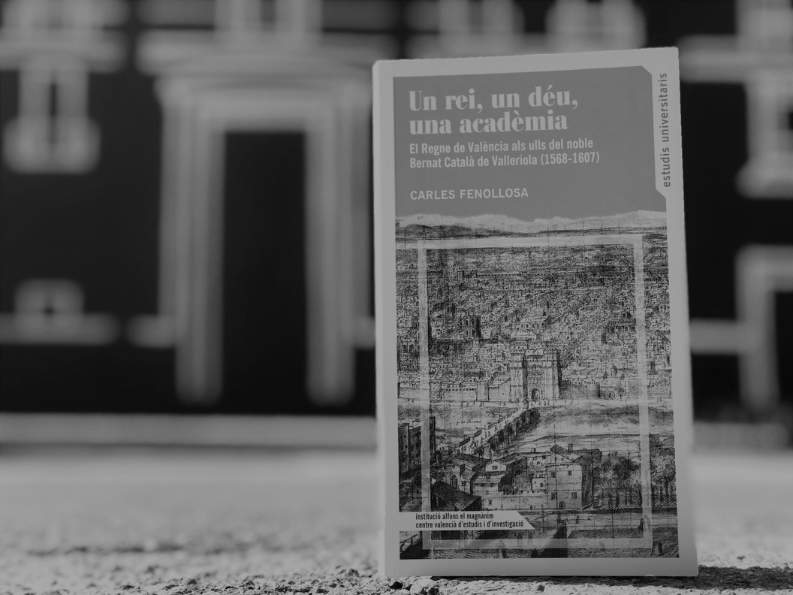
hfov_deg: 33.8
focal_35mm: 57
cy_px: 298
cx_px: 396
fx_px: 1306
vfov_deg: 25.7
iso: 20
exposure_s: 1/125
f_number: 2.8
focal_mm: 6.6
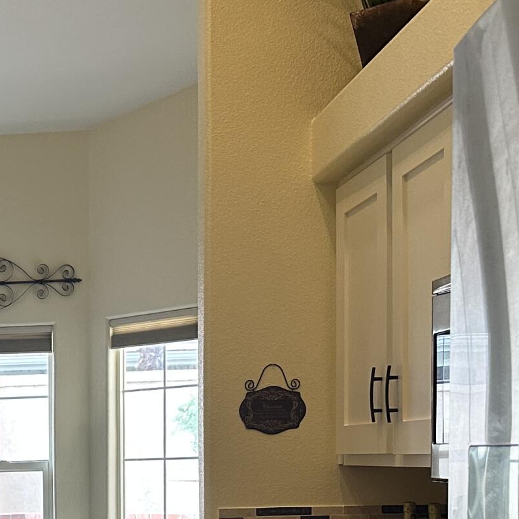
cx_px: -152
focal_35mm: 80
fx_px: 1357
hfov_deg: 19.9
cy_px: 564
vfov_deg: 20.7
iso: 160
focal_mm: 6.86
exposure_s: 1/120
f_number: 1.78
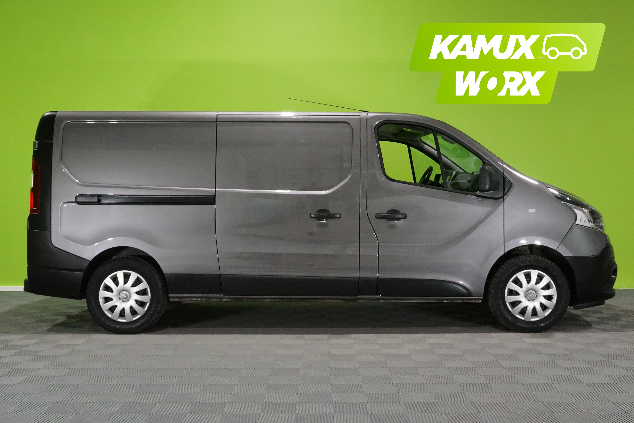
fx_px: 669
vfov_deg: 35.1
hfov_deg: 50.7
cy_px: 212
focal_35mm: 38
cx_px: 317
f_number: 25
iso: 6400
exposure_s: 1/20
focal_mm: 38
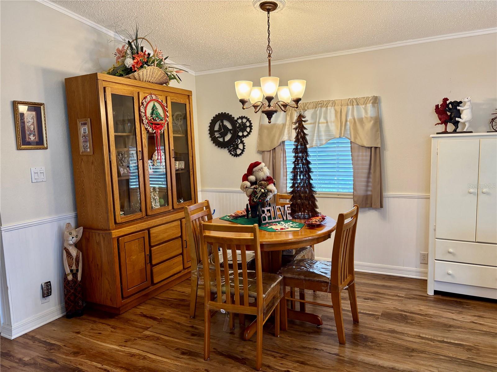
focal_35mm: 26
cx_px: 248
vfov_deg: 53.1
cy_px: 186
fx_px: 373
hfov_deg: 67.3
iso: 125
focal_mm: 5.96
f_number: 1.6
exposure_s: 1/60
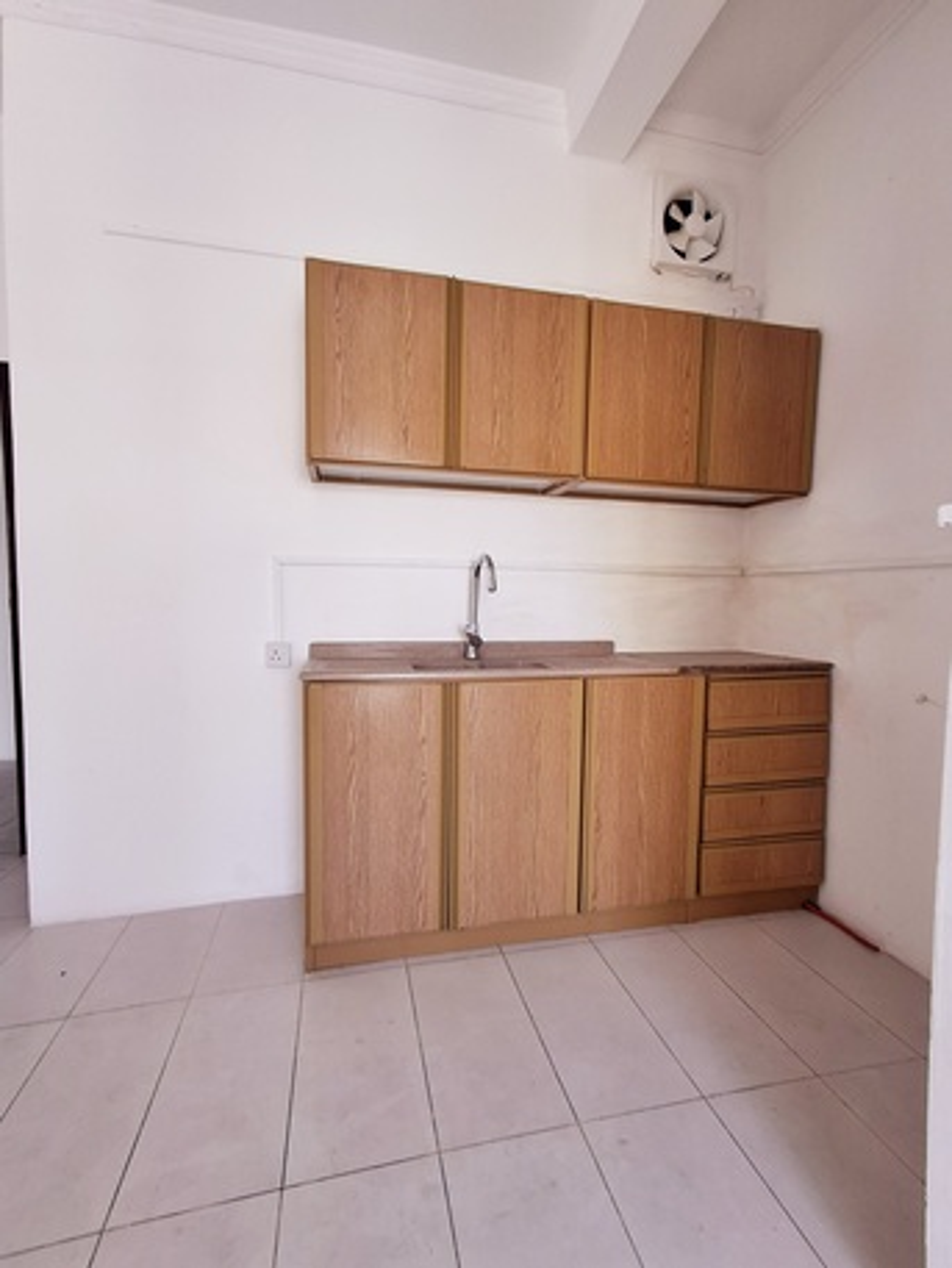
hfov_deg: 78.1
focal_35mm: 16
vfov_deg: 94.5
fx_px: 586
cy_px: 634
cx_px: 476
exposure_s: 1/60.2
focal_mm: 1.64
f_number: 2.2
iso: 40
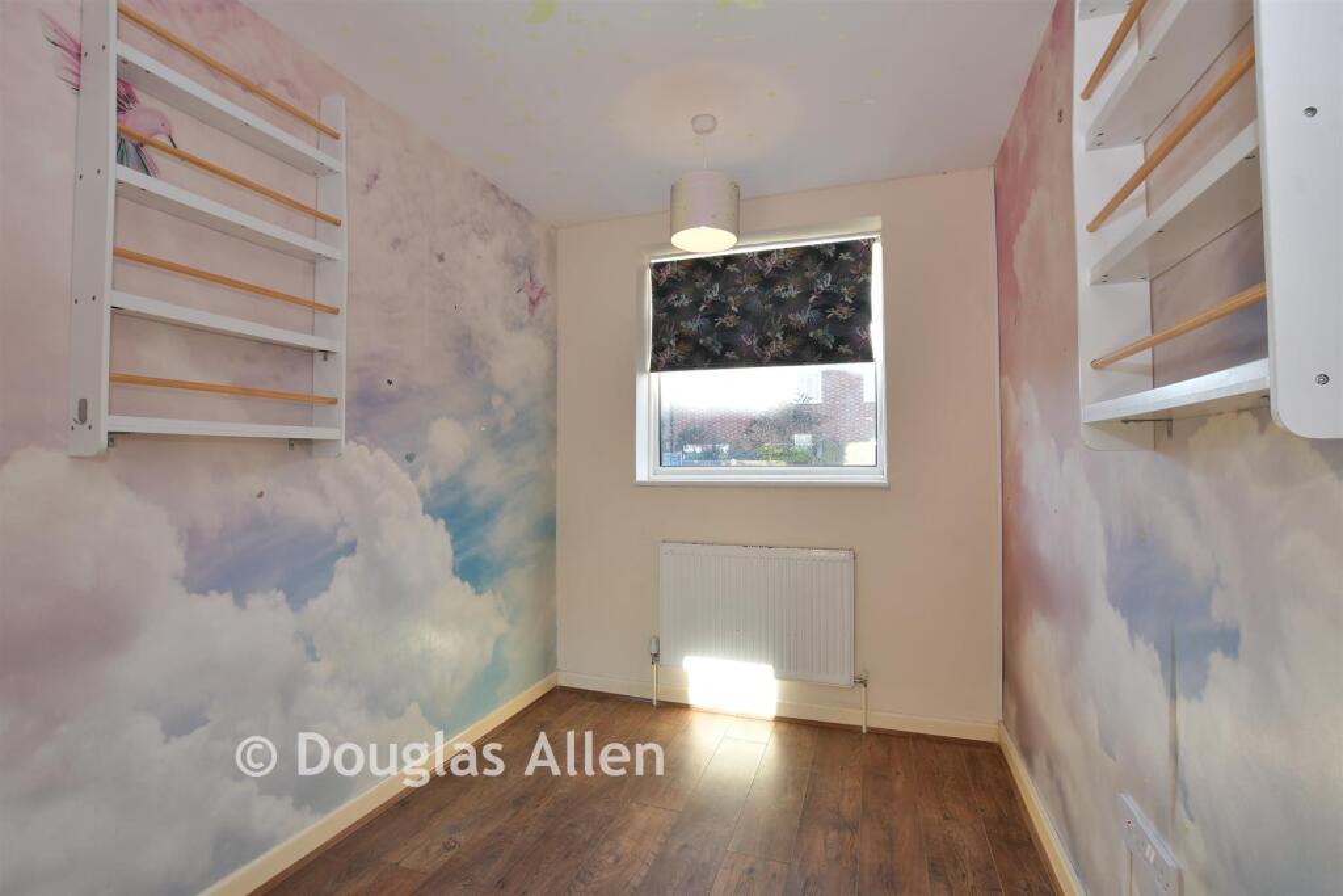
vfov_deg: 77.3
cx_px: 672
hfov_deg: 100.4
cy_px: 448
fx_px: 560
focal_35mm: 15
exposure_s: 1/15
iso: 125
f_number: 8
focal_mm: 10
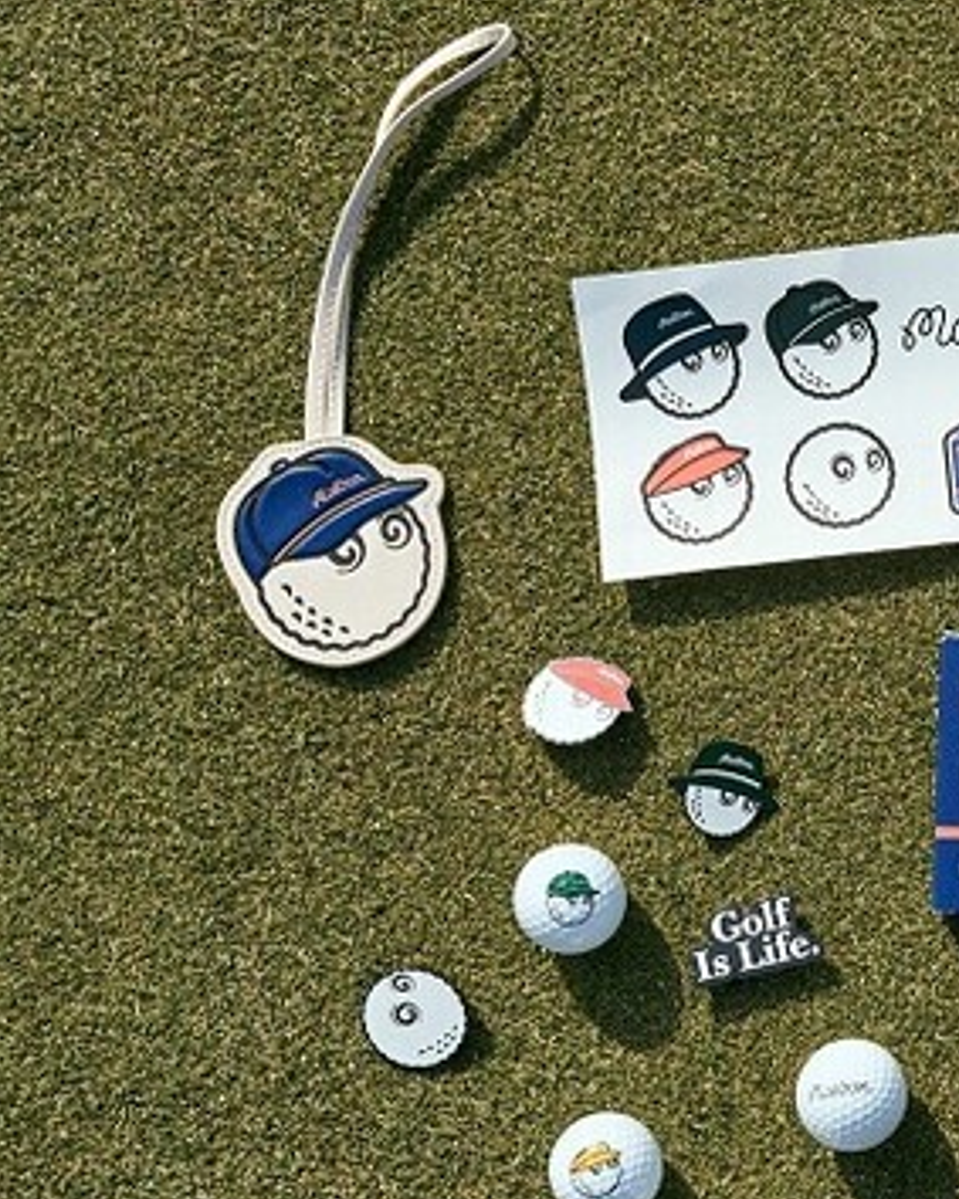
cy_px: 601
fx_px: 3159
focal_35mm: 89
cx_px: 1189
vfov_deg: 21.5
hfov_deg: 16.5
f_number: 8
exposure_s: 1/320
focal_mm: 35
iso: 100
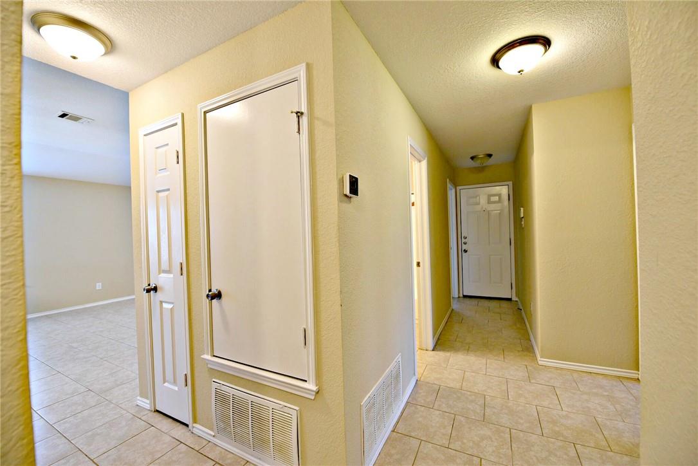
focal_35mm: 14
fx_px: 272
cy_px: 233
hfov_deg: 104.2
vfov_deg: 81.2
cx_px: 349
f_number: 4
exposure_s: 1/60
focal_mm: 14
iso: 560
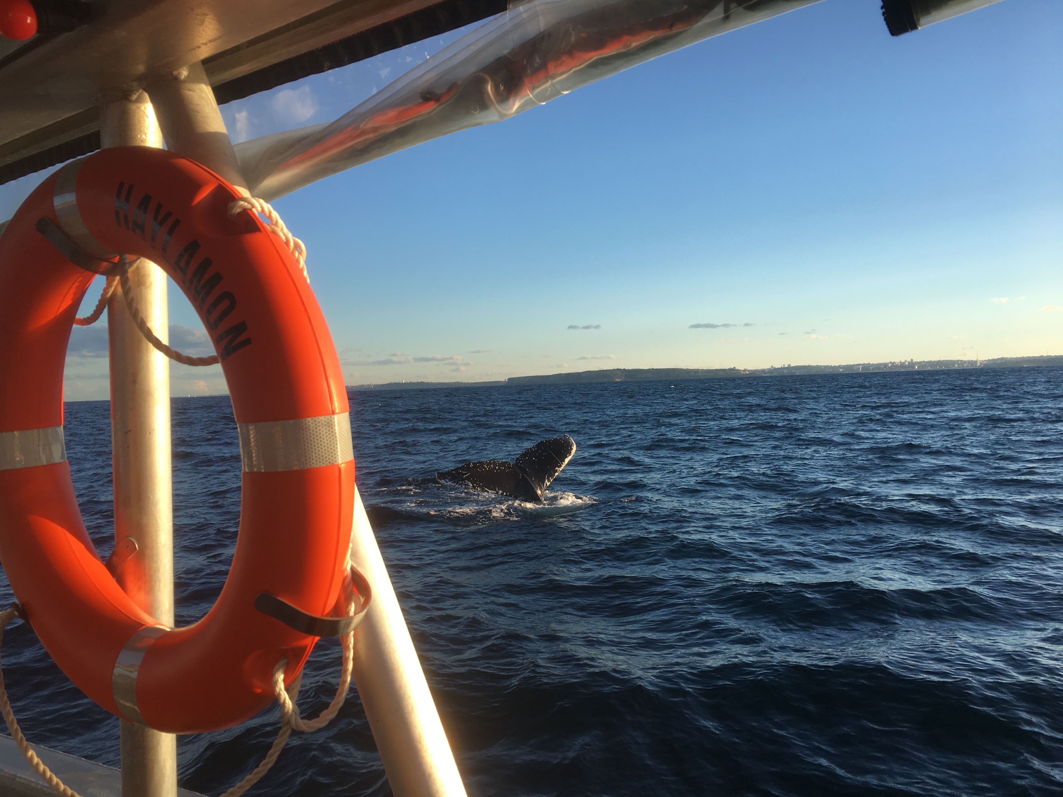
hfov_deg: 61.7
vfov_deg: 48.2
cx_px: 532
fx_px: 891
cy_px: 398
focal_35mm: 29
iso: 25
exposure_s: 1/674
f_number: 2.2
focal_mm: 4.15
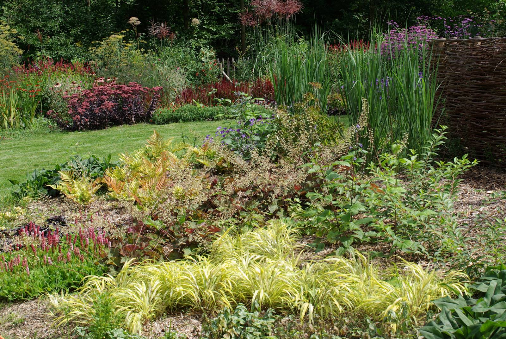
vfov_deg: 25.8
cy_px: 170
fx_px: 739
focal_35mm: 52
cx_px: 253
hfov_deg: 37.8
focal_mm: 35
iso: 100
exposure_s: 1/180
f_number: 6.7
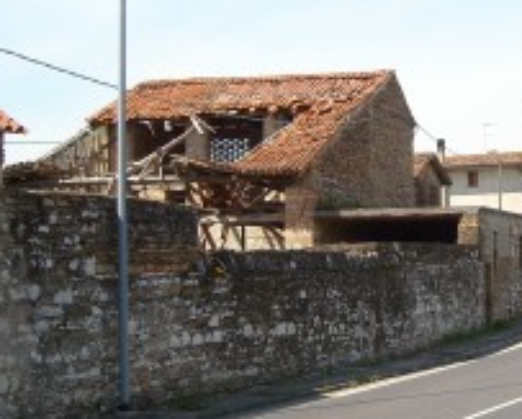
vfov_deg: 18.3
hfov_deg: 22.4
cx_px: 422
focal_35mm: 84
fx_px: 1300
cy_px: 256
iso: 64
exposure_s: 1/738
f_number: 2.8
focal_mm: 5.7
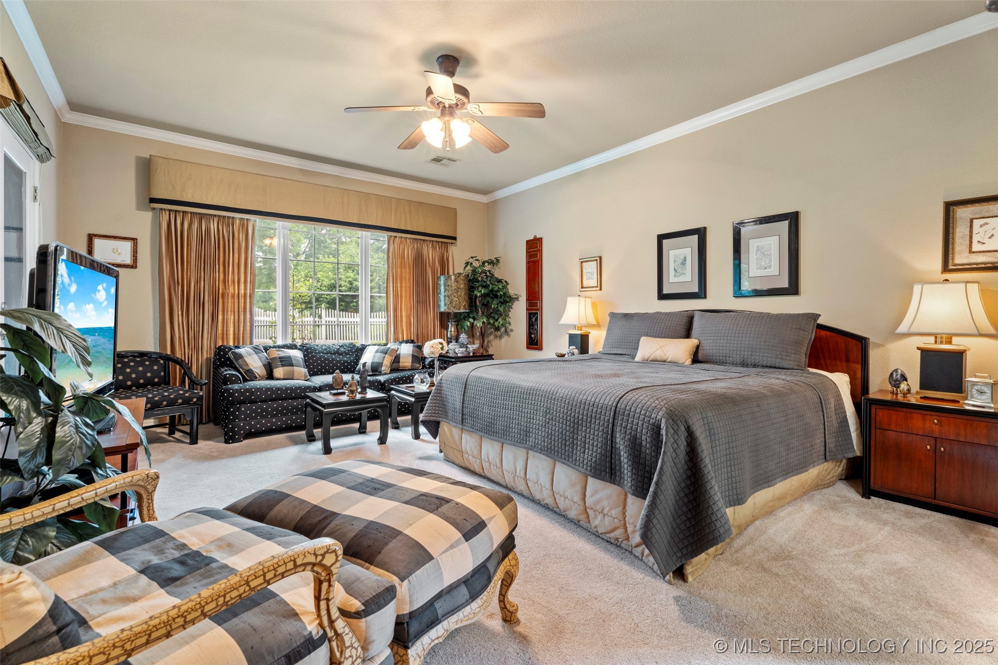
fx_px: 443
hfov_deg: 96.7
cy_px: 332
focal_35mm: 16
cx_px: 499
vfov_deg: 73.7
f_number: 9
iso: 250
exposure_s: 1.6
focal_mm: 16
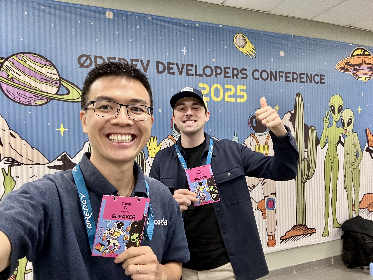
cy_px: 140
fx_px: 248
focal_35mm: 23
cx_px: 186
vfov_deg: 58.9
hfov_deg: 73.9
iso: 200
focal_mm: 2.69
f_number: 1.9
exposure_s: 1/50
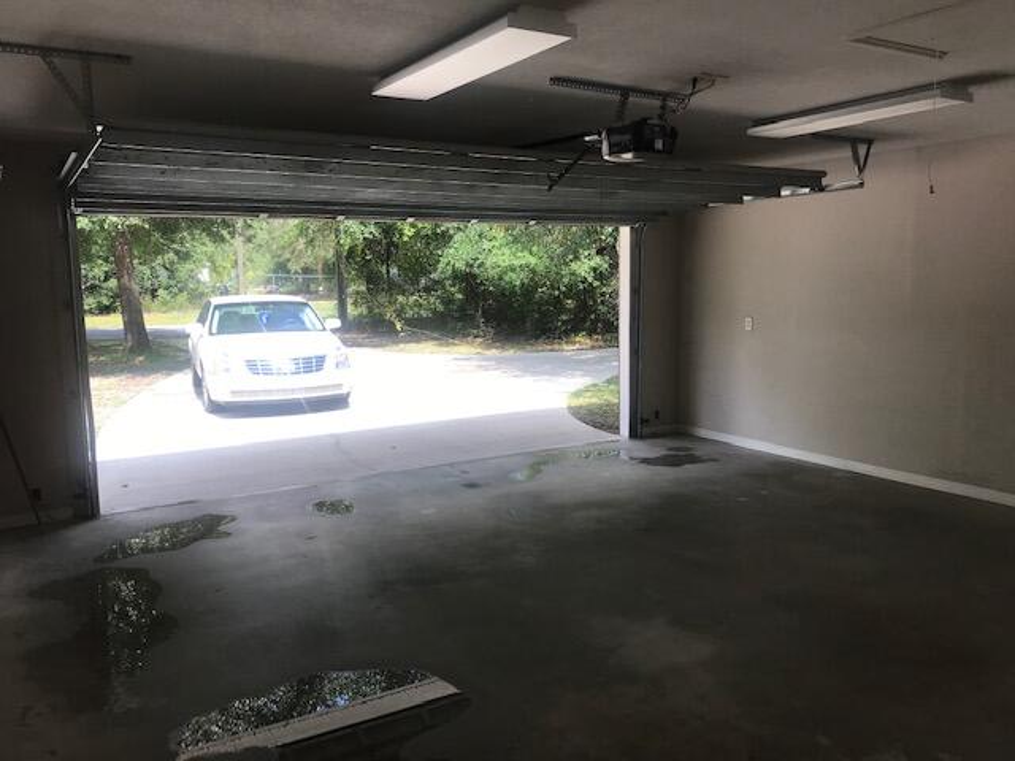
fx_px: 821
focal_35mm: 28
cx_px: 508
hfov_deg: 63.4
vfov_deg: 49.7
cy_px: 380
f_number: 1.8
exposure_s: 1/573
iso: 20
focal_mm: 3.99
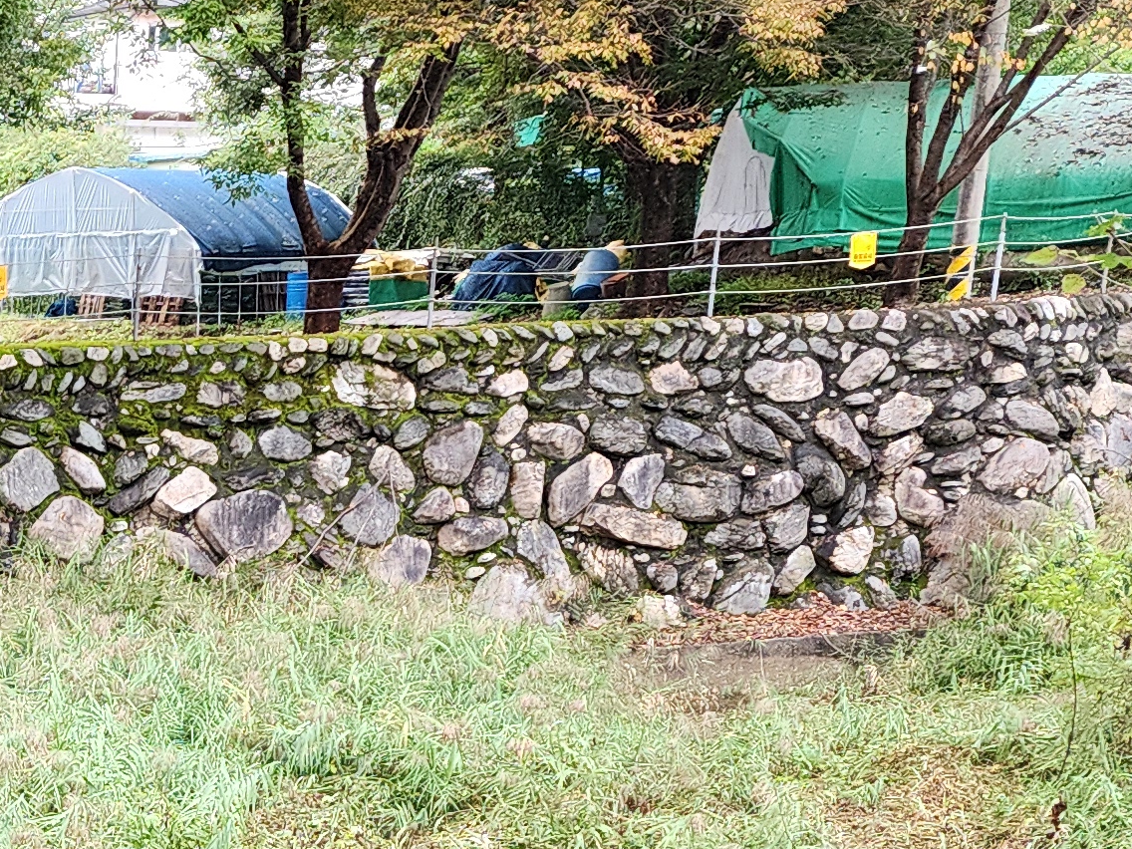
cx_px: -289
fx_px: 2649
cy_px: 1101
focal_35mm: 81
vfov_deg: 17.1
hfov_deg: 22.0
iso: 160
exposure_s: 1/120
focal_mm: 6.4
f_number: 1.8
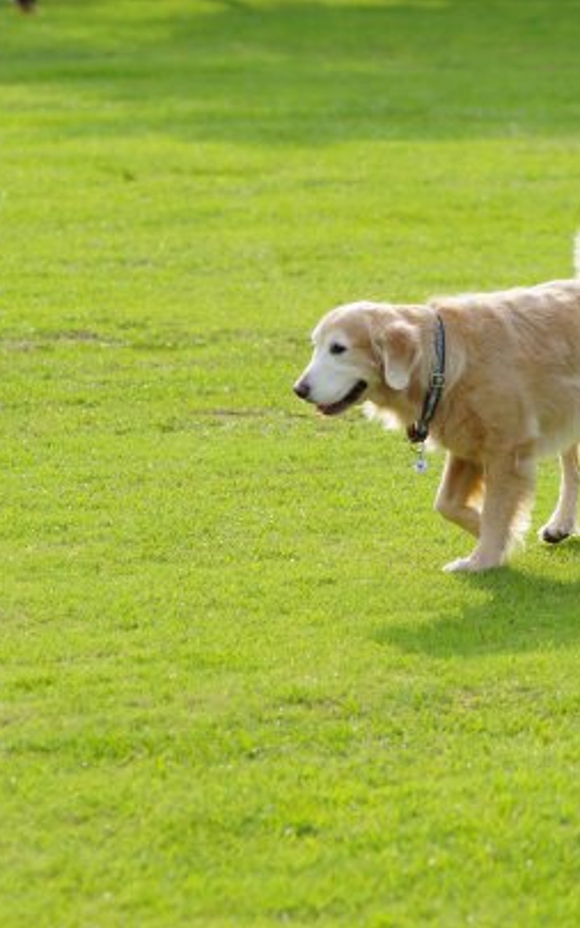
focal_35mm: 231
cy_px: 465
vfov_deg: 9.1
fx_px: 5844
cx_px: 559
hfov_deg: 5.7
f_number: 3.5
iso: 100
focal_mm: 100
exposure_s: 1/800
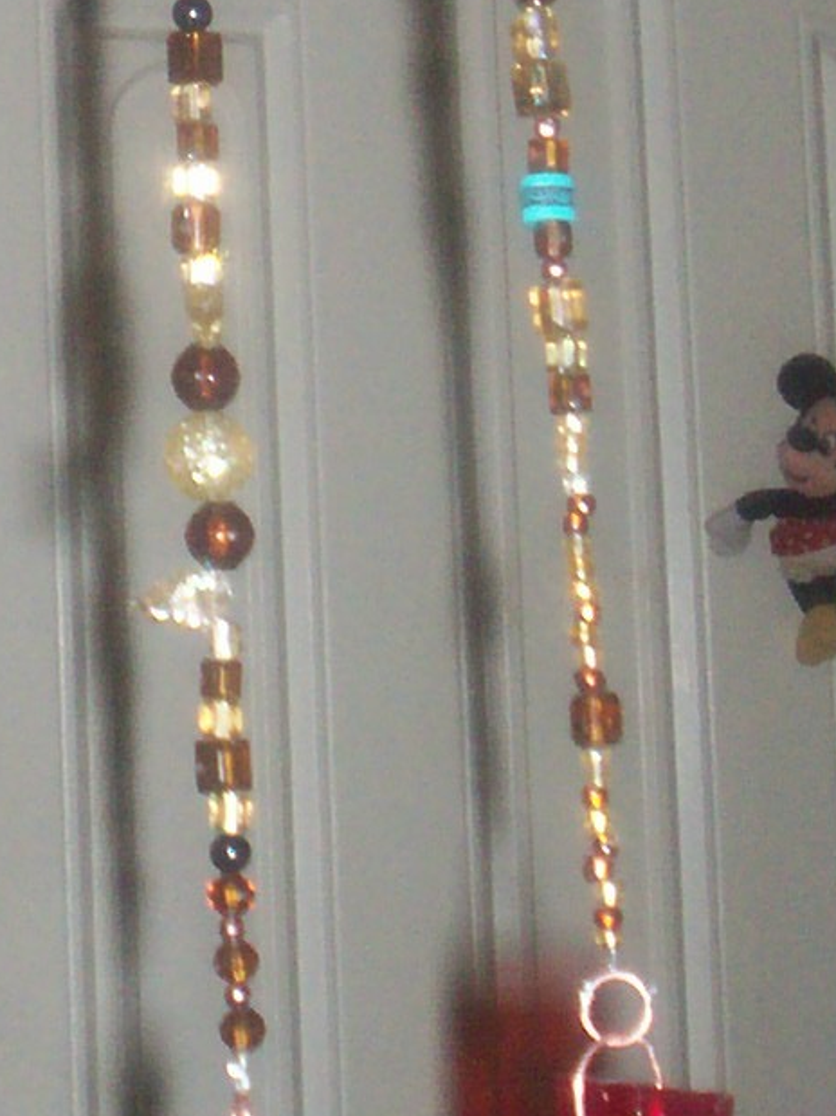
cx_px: -124
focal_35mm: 134
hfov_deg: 10.9
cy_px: 164
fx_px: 4316
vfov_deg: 14.6
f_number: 4.5
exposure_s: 1/64
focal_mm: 5.9
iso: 140
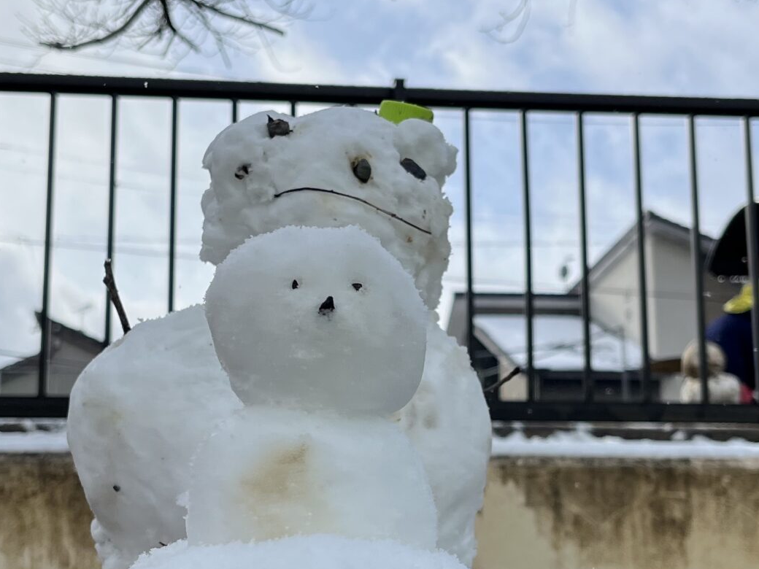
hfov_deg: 30.3
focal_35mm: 64
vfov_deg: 22.9
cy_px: 369
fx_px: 1403
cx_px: 382
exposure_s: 1/5848
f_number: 1.6
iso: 50
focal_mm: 5.1
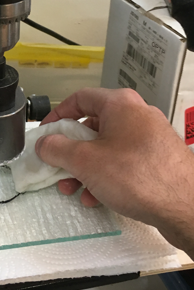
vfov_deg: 30.8
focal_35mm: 63
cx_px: 10
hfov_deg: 21.0
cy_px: 44
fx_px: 509
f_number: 2.2
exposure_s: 1/30
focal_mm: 4.15
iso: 100
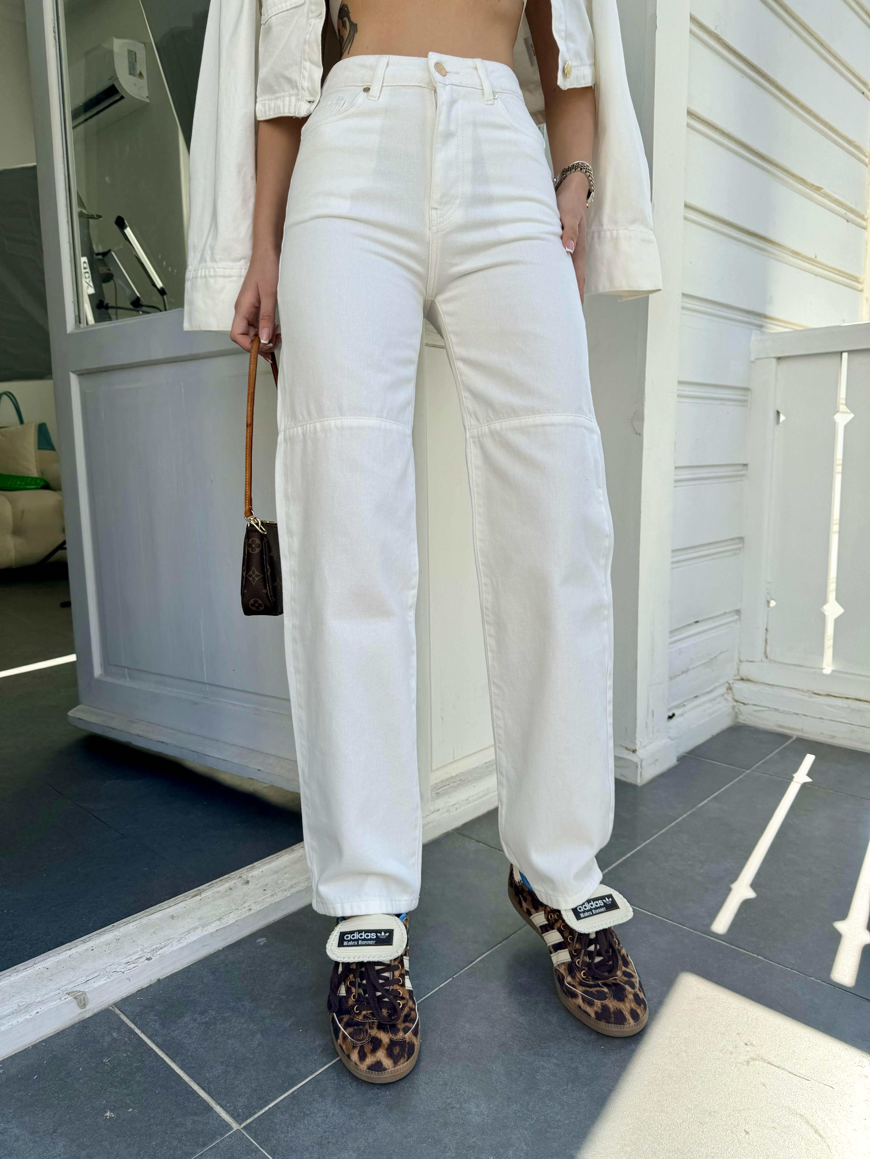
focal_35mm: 24
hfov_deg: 56.8
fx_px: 804
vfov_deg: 71.6
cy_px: 580
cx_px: 435
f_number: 1.78
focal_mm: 6.86
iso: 80
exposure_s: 1/1721
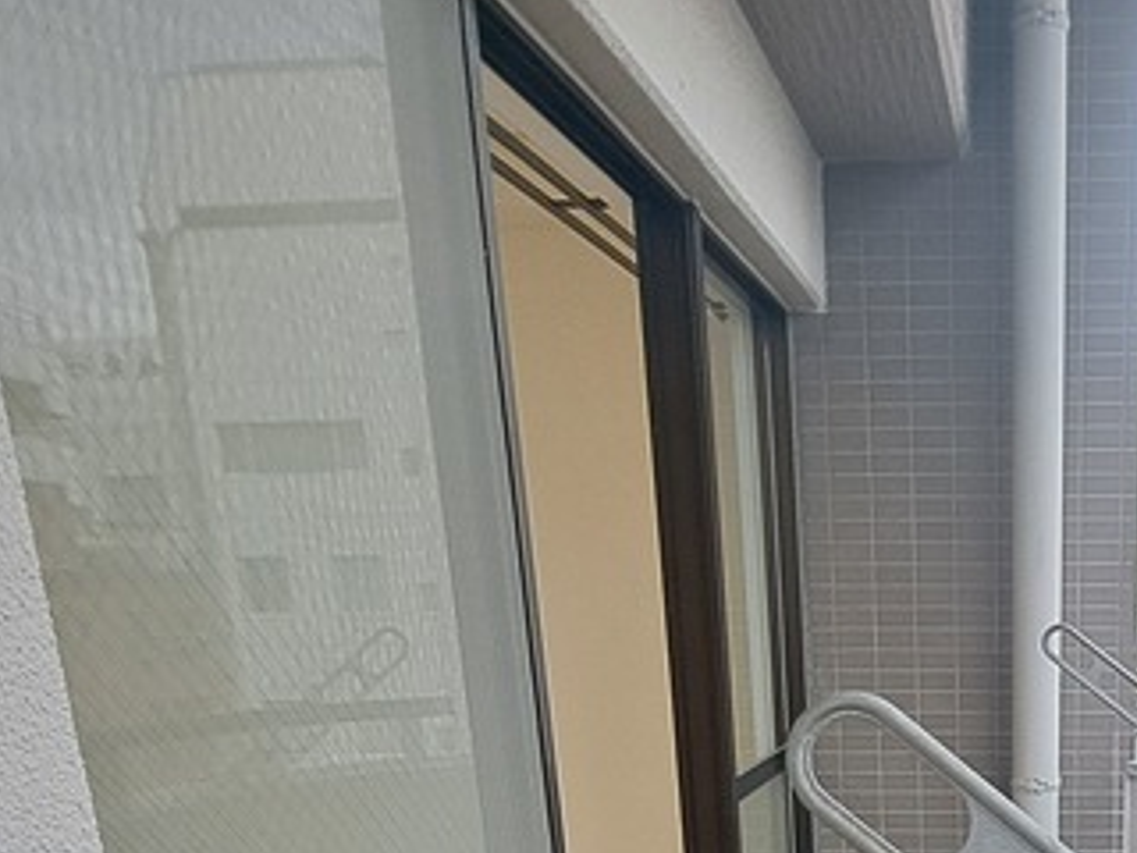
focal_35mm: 39
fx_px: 1281
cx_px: 1006
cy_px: 1063
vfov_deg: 30.4
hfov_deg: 44.0
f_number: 2.2
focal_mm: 1.74
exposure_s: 1/50
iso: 50
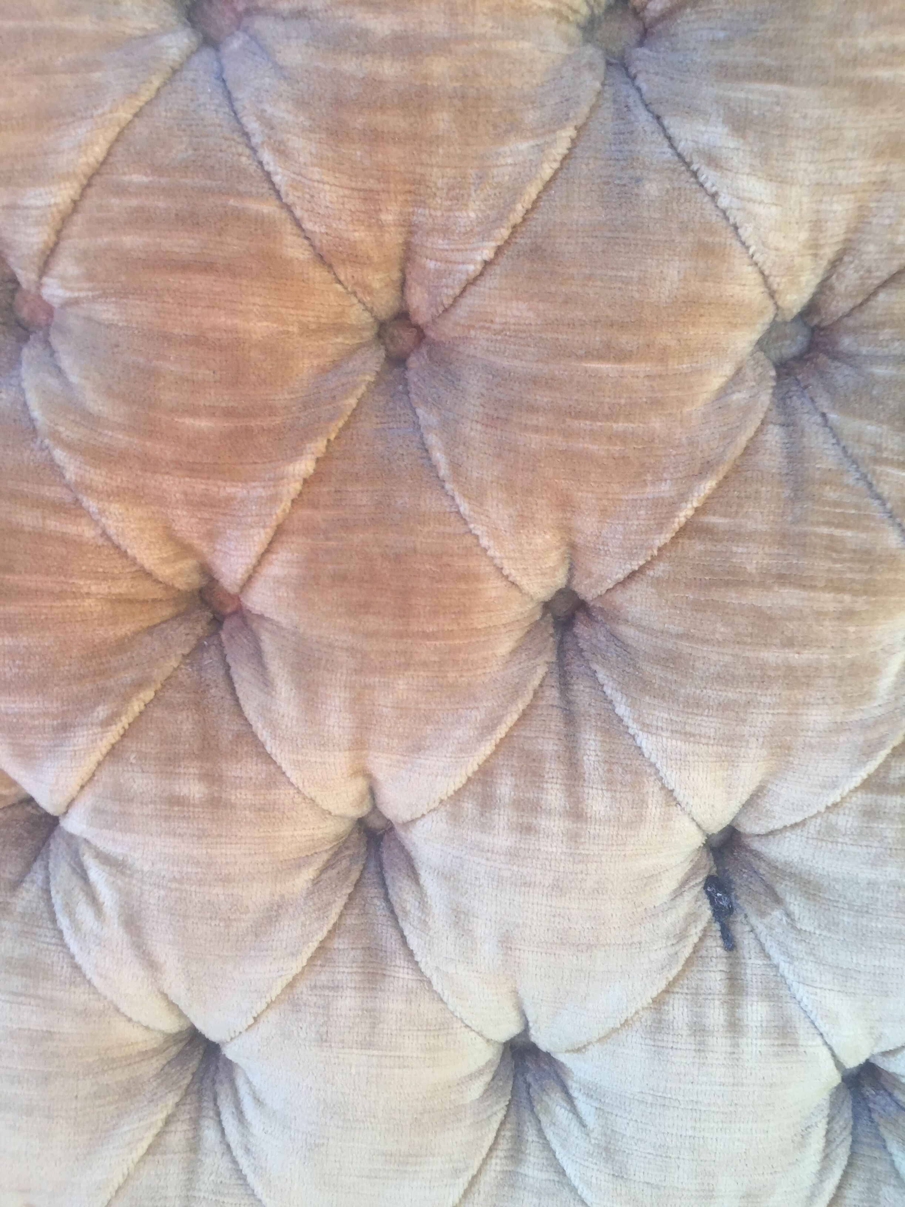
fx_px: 1011
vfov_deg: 61.7
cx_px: 452
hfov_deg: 48.2
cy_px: 604
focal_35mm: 29
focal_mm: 4.15
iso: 32
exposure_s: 1/100
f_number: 2.2
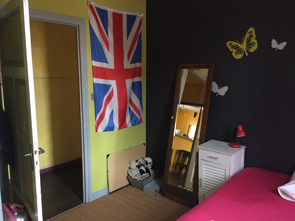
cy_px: 110
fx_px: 247
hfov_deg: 61.7
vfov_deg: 48.2
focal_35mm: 29
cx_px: 148
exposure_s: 1/33
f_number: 2.2
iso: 320
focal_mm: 4.15
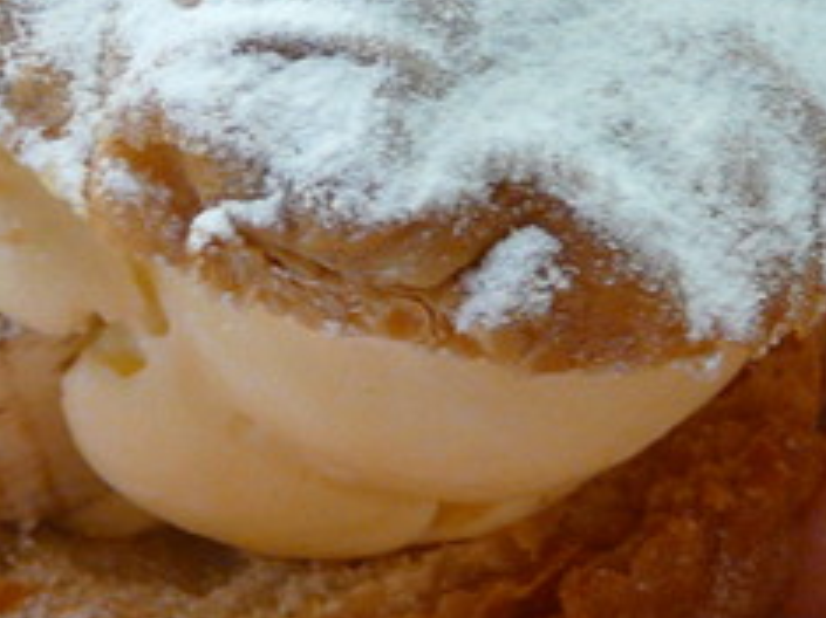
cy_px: 328
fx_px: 3530
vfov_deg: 10.0
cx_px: 394
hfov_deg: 13.3
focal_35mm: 148
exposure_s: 1/20
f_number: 2.8
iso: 200
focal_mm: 5.8
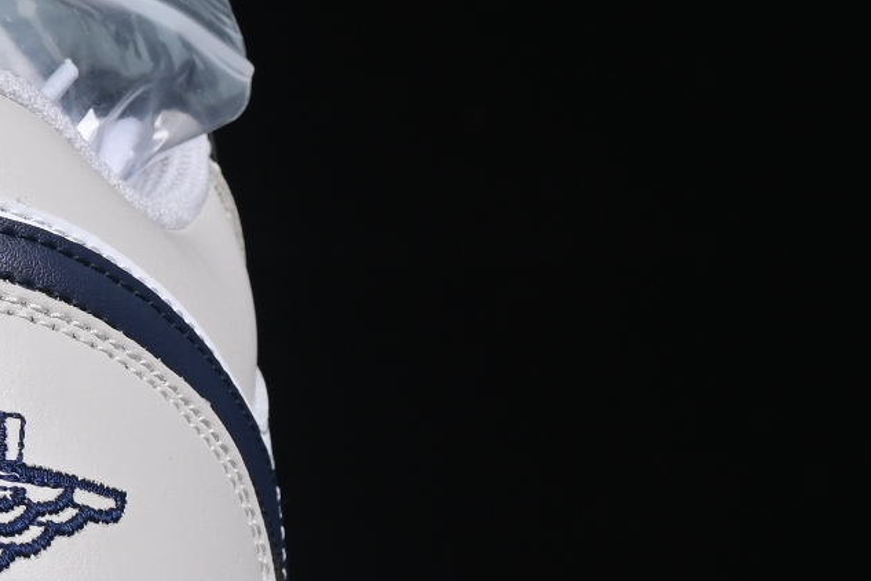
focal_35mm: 330
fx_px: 7984
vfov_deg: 4.2
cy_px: 211
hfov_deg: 6.2
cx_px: -494
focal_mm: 50
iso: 160
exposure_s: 1/80
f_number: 8
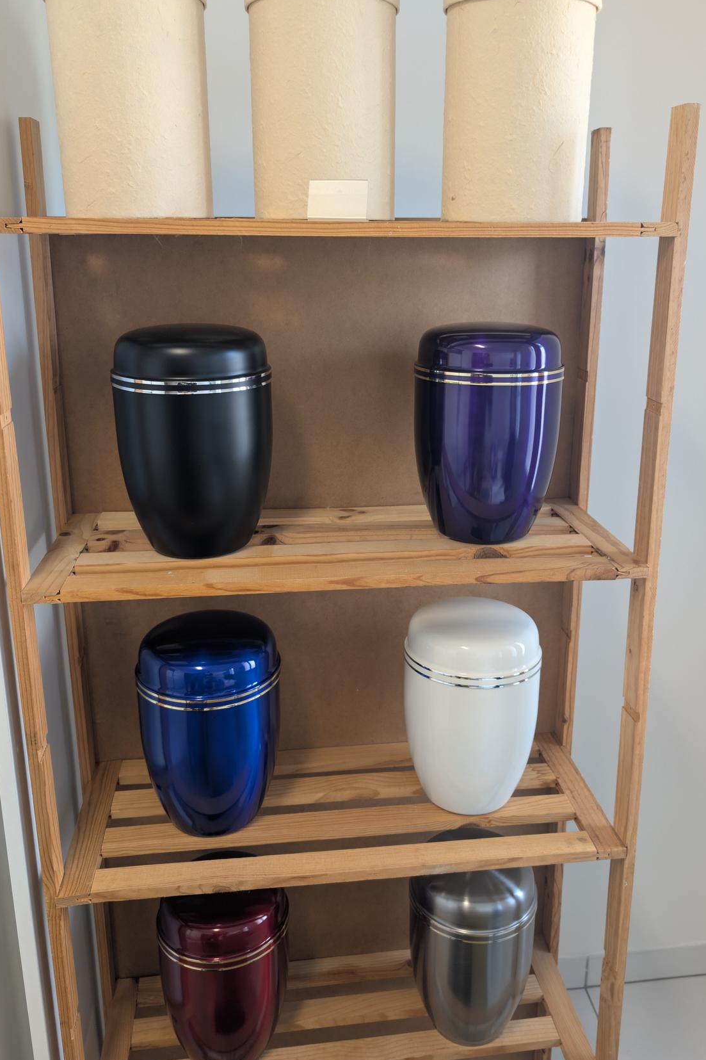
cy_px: 475
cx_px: 367
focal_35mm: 29
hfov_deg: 44.9
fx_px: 853
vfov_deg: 63.5
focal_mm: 6.9
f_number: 1.68
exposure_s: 1/15
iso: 51
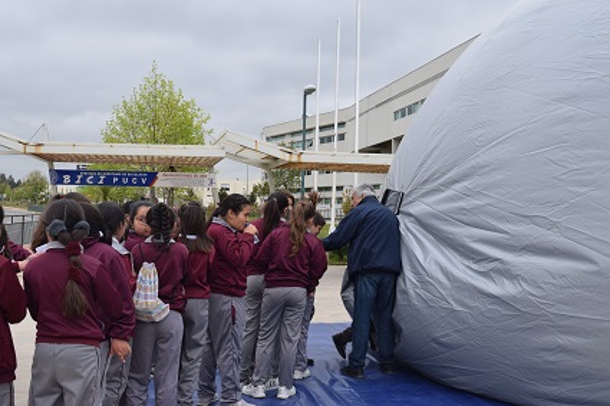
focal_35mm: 45
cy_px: 203
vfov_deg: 29.8
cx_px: 305
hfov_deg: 43.6
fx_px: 762
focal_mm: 30
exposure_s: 1/250
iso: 220
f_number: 8
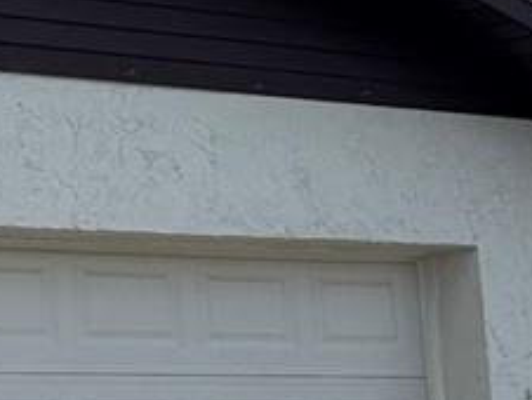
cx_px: -431
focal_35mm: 99
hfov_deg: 16.5
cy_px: 188
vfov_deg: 15.0
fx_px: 1523
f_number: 2.2
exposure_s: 1/1449
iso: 50
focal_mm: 2.22
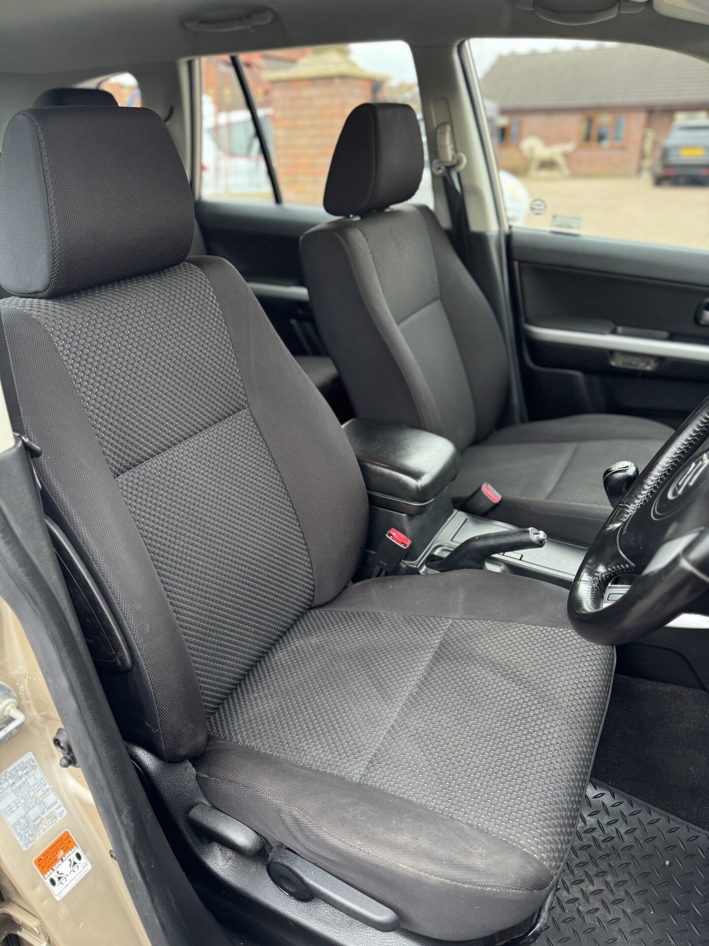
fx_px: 655
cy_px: 473
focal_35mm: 24
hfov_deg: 56.8
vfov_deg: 71.6
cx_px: 354
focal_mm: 6.76
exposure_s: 1/60
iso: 320
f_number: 1.78
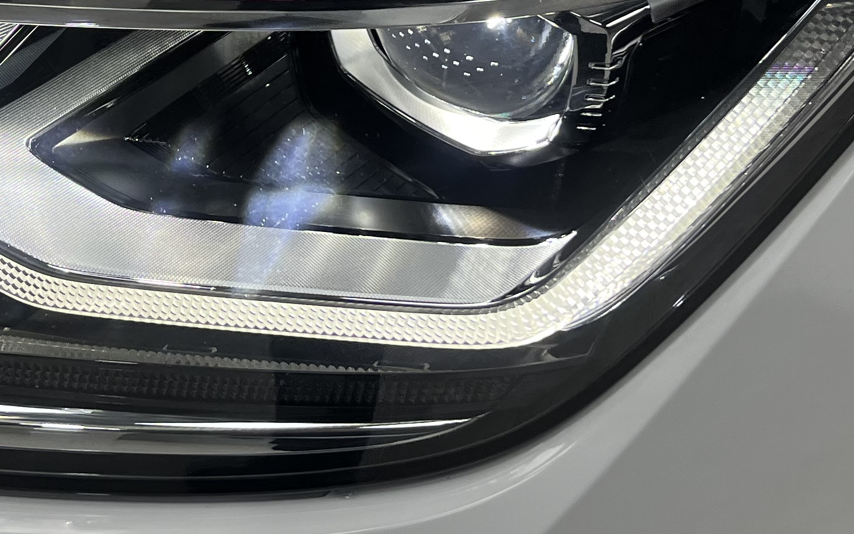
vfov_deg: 16.6
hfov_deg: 26.8
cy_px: -70
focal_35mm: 76
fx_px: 1769
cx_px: 207
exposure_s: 1/274
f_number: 1.6
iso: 40
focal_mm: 5.1
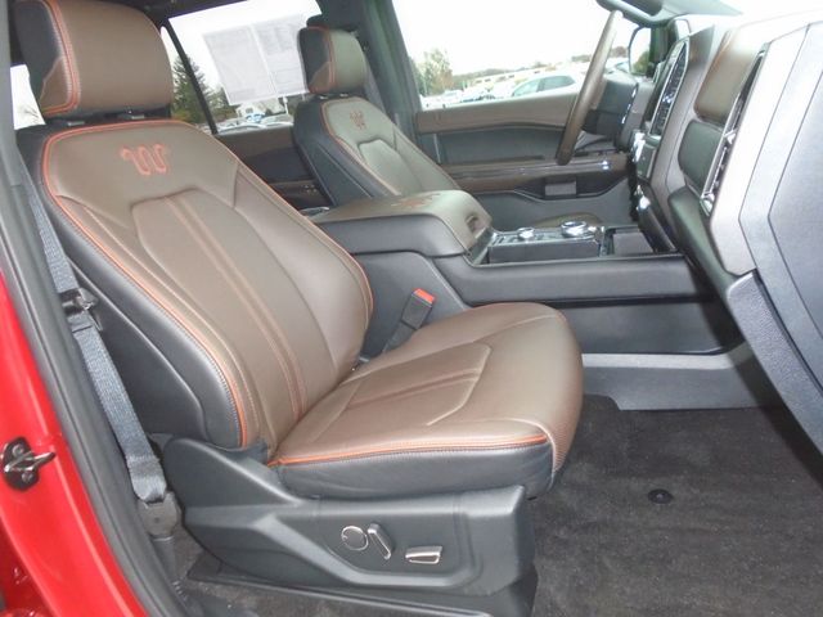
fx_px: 618
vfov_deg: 53.1
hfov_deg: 67.3
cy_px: 308
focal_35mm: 26
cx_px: 412
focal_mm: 4.6
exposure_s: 1/30
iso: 400
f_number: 3.2
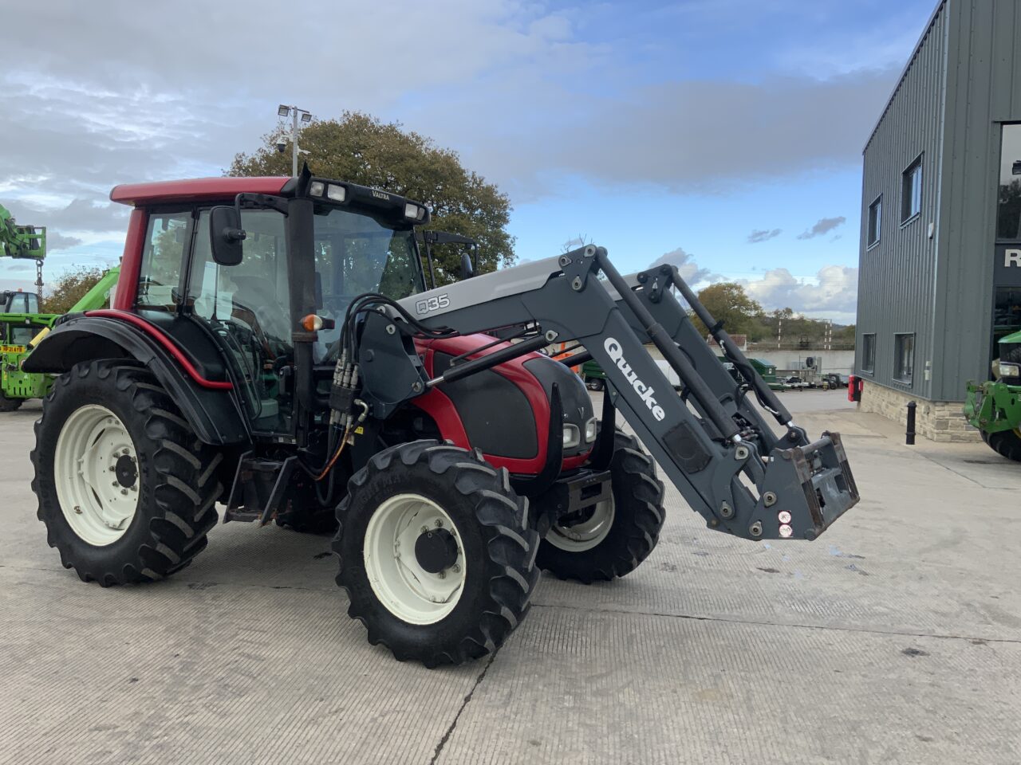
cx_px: 510
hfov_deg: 61.7
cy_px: 382
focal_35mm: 29
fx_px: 855
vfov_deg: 48.2
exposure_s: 1/599
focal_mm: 3
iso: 16
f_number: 1.8
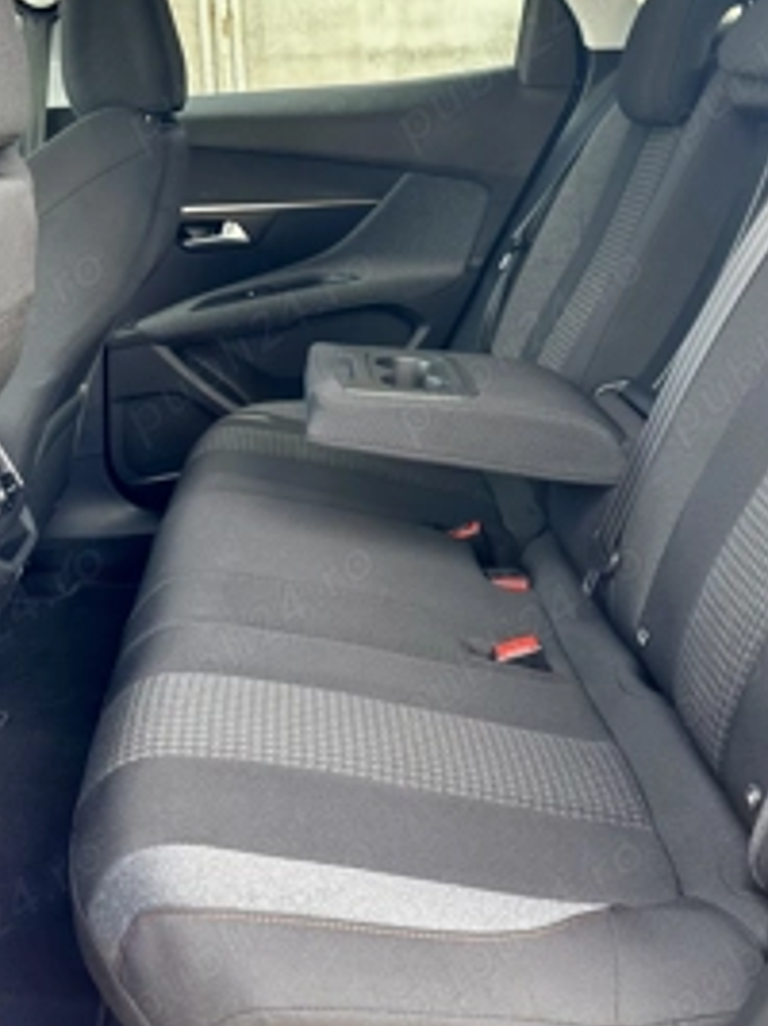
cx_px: 384
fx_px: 1066
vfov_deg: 51.0
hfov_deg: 39.6
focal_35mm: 36
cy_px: 407
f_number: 1.78
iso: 125
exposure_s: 1/121
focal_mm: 6.86
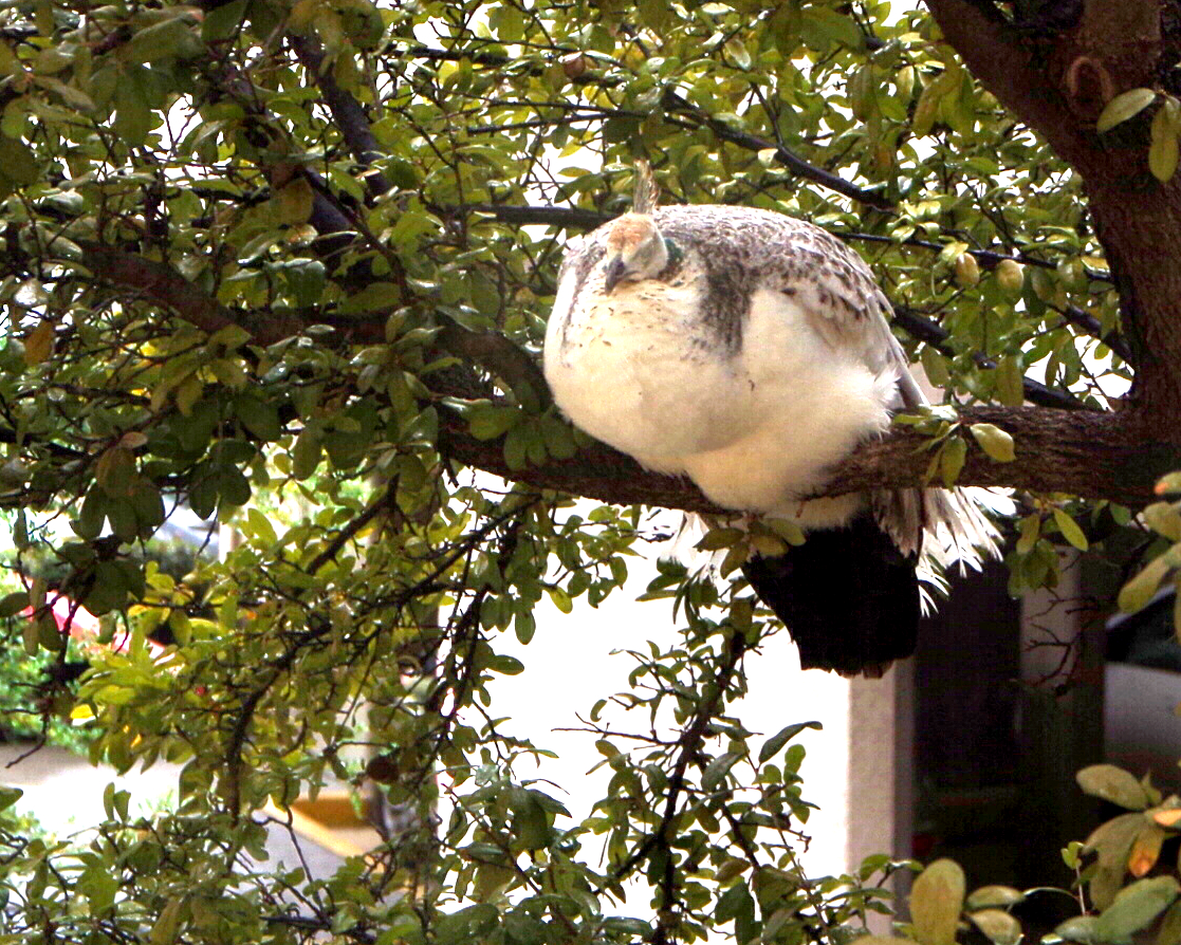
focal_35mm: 121
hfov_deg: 15.9
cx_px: 708
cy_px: 332
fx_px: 4230
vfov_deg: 12.7
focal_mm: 50
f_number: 6.3
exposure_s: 1/60
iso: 200
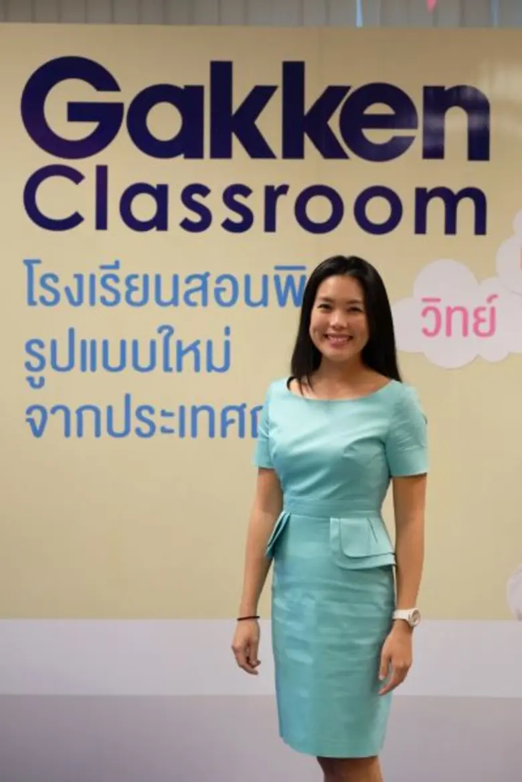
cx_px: 261
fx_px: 1760
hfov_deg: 16.9
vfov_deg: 25.0
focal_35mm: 81
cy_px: 391
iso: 2000
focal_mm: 54.1
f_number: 2.8
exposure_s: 1/160
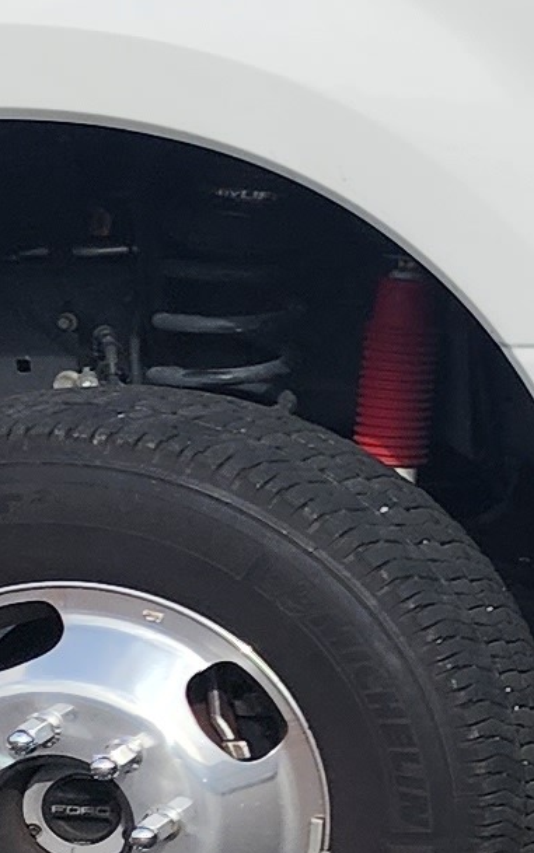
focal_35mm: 160
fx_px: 3723
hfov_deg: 6.5
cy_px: 283
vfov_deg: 13.1
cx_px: 2150
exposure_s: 1/1030
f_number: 1.8
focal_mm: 6.4
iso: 12
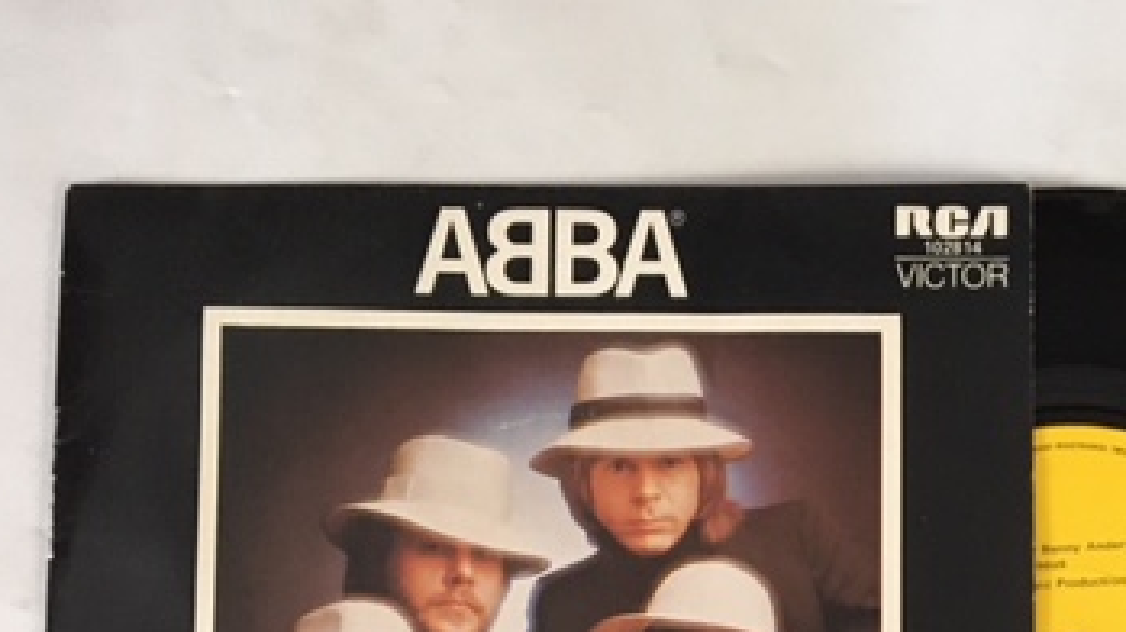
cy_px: 696
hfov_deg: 35.3
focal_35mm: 58
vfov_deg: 19.8
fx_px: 1731
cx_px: 836
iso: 250
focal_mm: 4.15
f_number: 2.2
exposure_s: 1/17
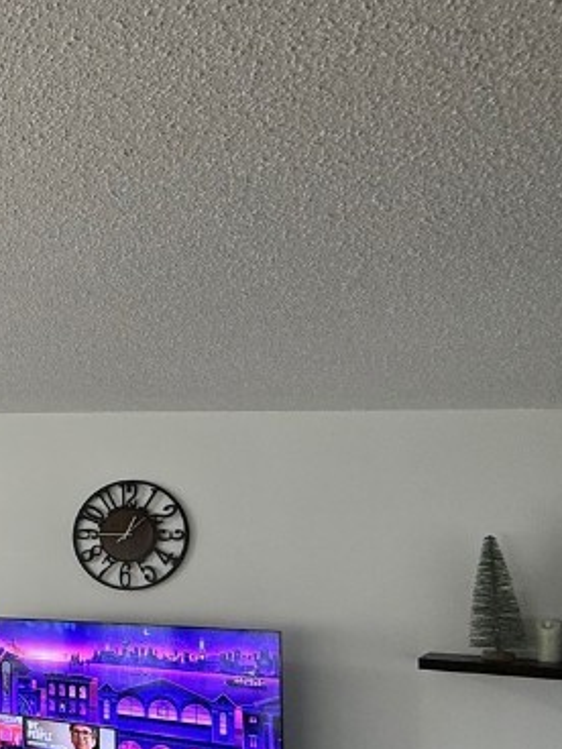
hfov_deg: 26.4
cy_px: 533
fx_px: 844
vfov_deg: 46.6
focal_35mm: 39
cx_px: -285
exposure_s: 1/101
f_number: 2.2
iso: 200
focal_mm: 2.22
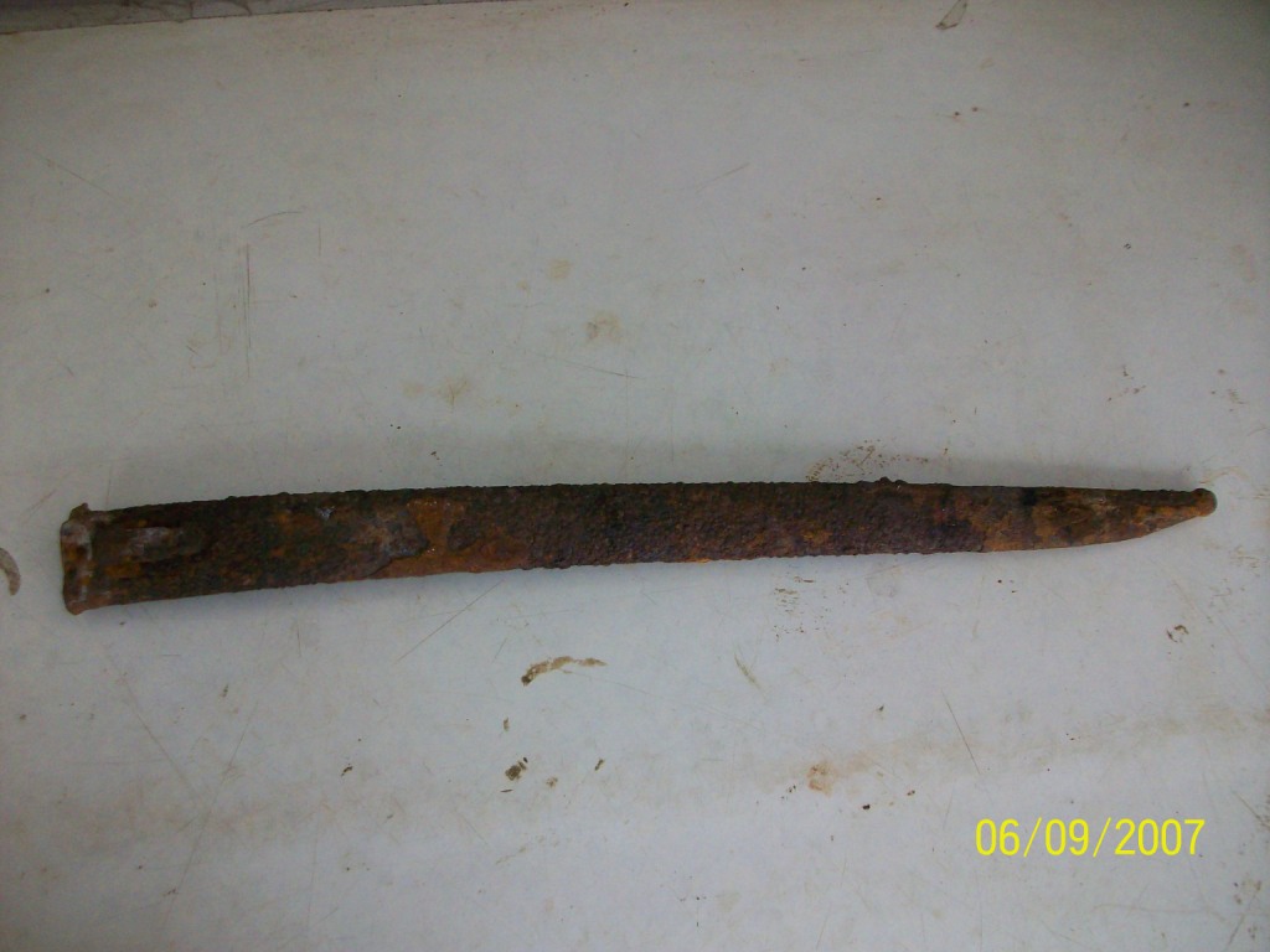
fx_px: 1247
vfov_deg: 41.8
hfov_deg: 54.0
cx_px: 635
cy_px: 476
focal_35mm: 34
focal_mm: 5.7
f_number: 2.8
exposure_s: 1/42.4
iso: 160
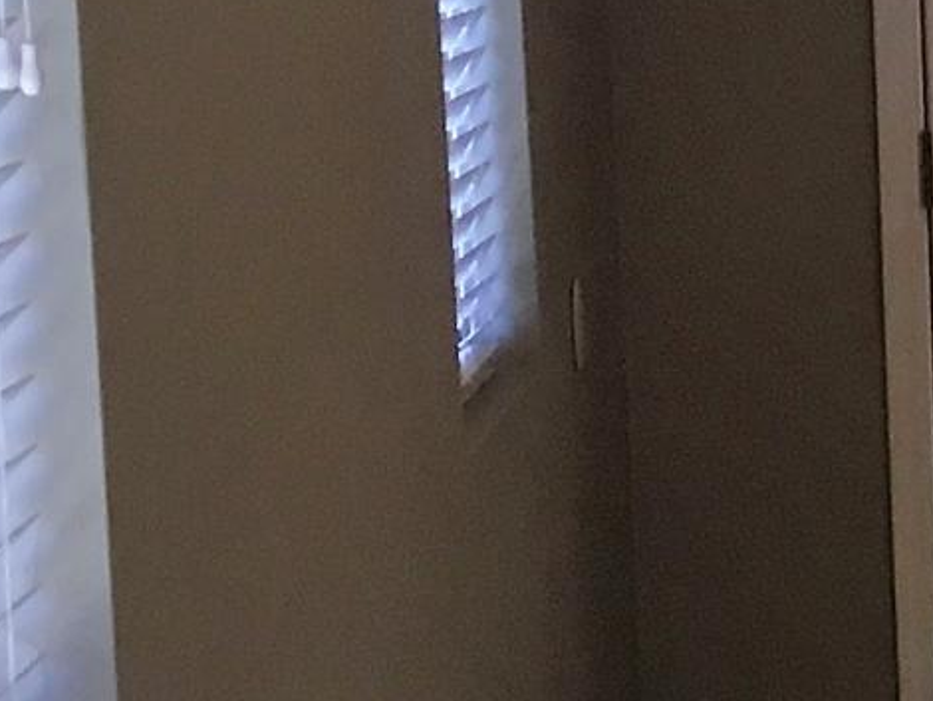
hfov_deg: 9.3
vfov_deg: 8.0
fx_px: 4989
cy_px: 842
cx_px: 2396
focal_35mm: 185
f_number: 2.2
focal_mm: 4.15
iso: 50
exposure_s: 1/30
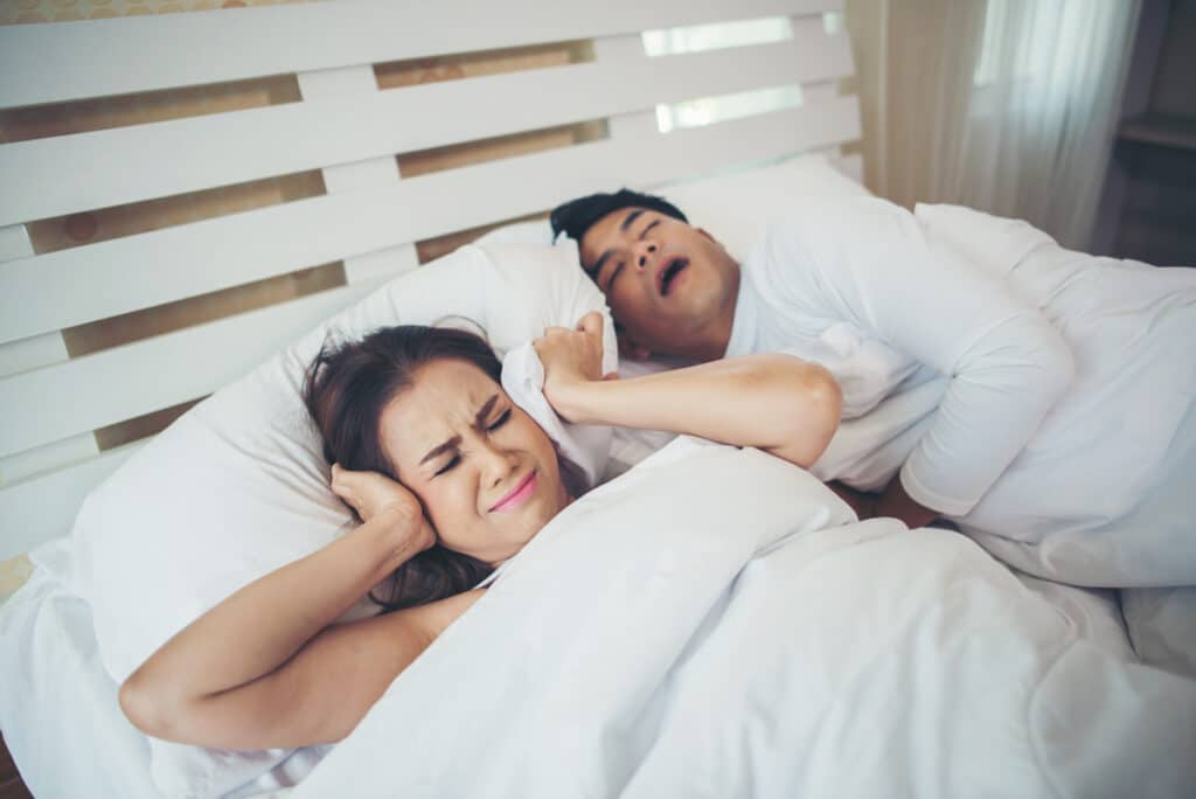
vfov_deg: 46.5
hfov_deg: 65.4
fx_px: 931
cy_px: 400
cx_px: 598
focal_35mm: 28
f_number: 1.8
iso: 200
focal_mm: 28
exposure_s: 1/200
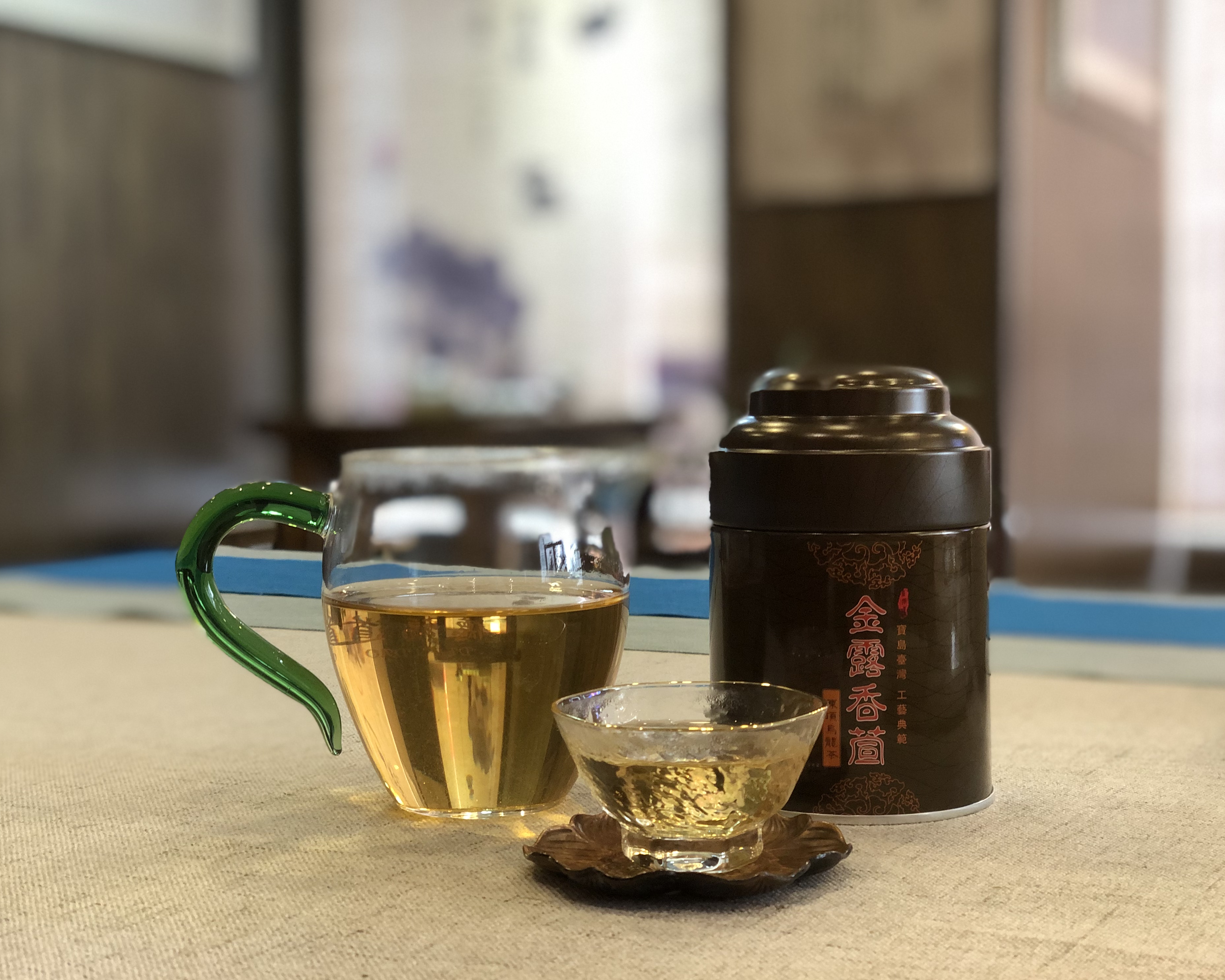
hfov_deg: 34.1
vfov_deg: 27.6
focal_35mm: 55
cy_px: 487
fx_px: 1994
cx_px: 580
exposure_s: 1/33
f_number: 2.4
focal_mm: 6
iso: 100
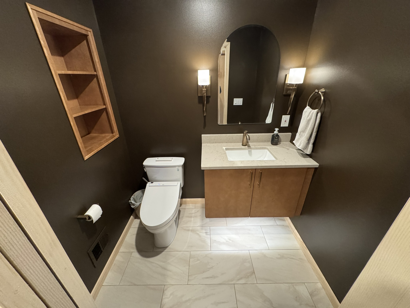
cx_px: 205
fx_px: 166
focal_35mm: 14
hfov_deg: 102.1
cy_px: 154
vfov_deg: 85.7
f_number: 2.2
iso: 640
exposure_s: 1/59
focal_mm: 2.22
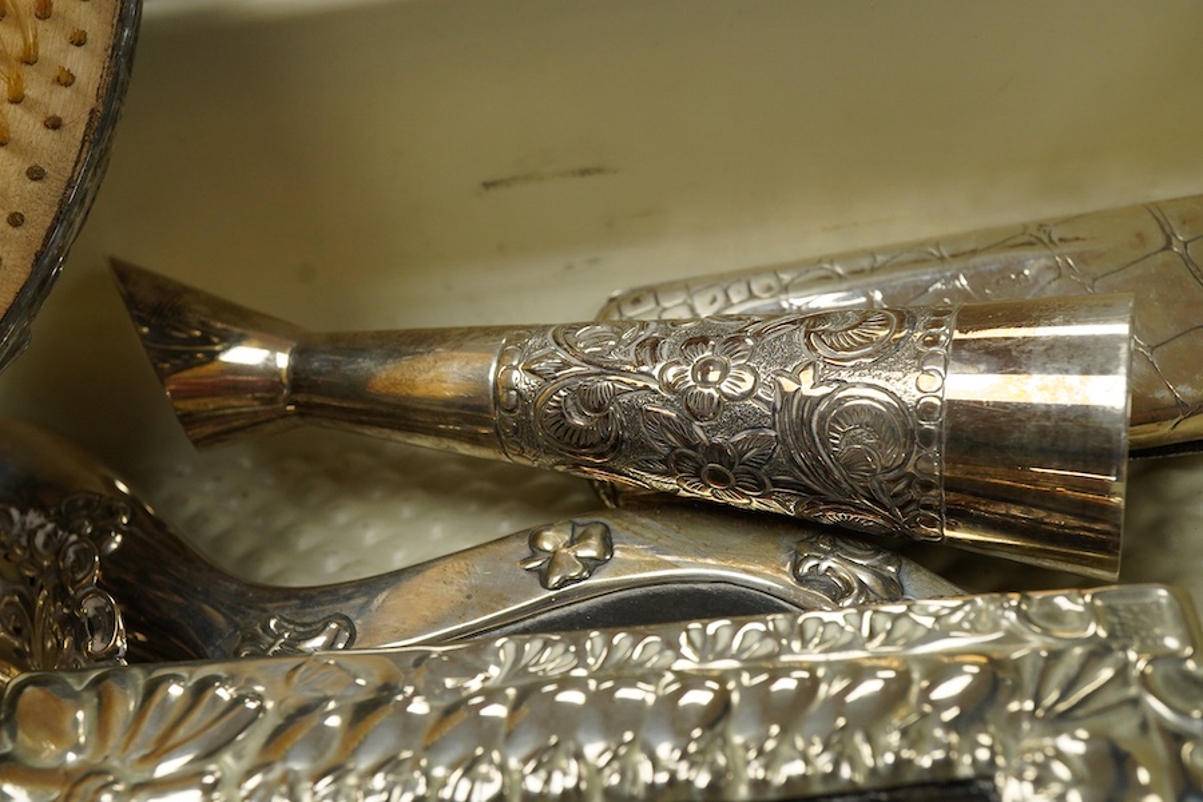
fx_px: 1504
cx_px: 602
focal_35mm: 45
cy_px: 401
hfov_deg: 43.6
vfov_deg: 29.9
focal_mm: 30
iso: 1600
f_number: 13
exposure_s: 1/125
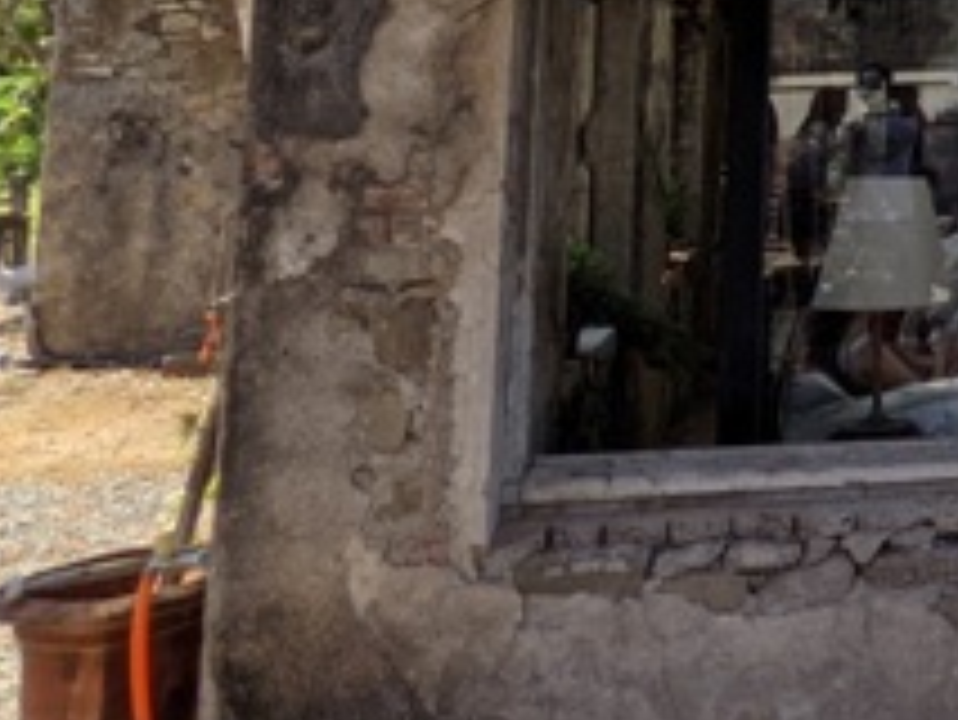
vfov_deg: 22.0
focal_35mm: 60
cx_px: 1291
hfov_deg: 26.5
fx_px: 1661
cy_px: -207
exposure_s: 1/778
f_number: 2.2
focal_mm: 2.22
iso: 35
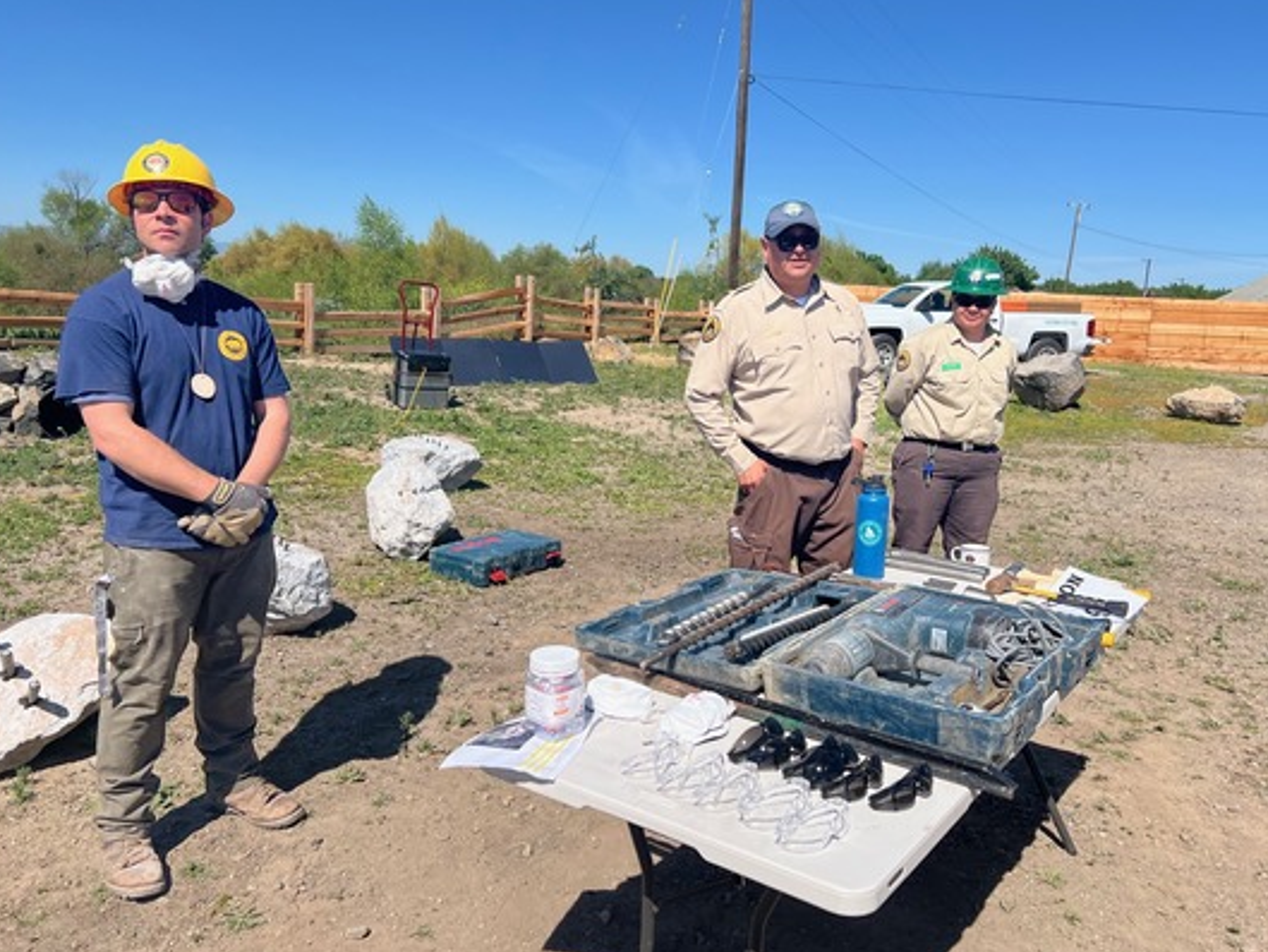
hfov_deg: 63.4
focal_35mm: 28
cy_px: 478
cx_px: 652
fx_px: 1026
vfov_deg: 49.8
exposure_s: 1/5882
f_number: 1.5
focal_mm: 5.7
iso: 50
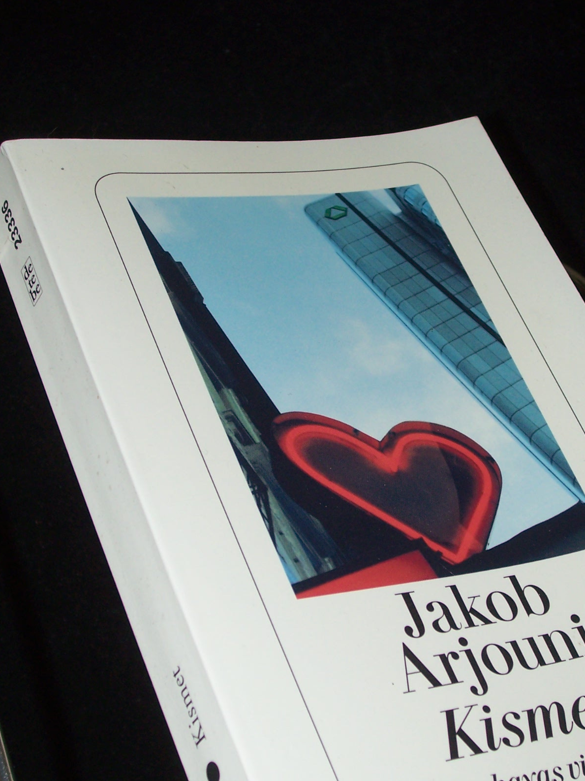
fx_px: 1736
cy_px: 458
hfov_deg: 19.1
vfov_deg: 25.3
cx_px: 349
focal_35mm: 77
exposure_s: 1/80
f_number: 3.2
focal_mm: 8.7
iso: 80
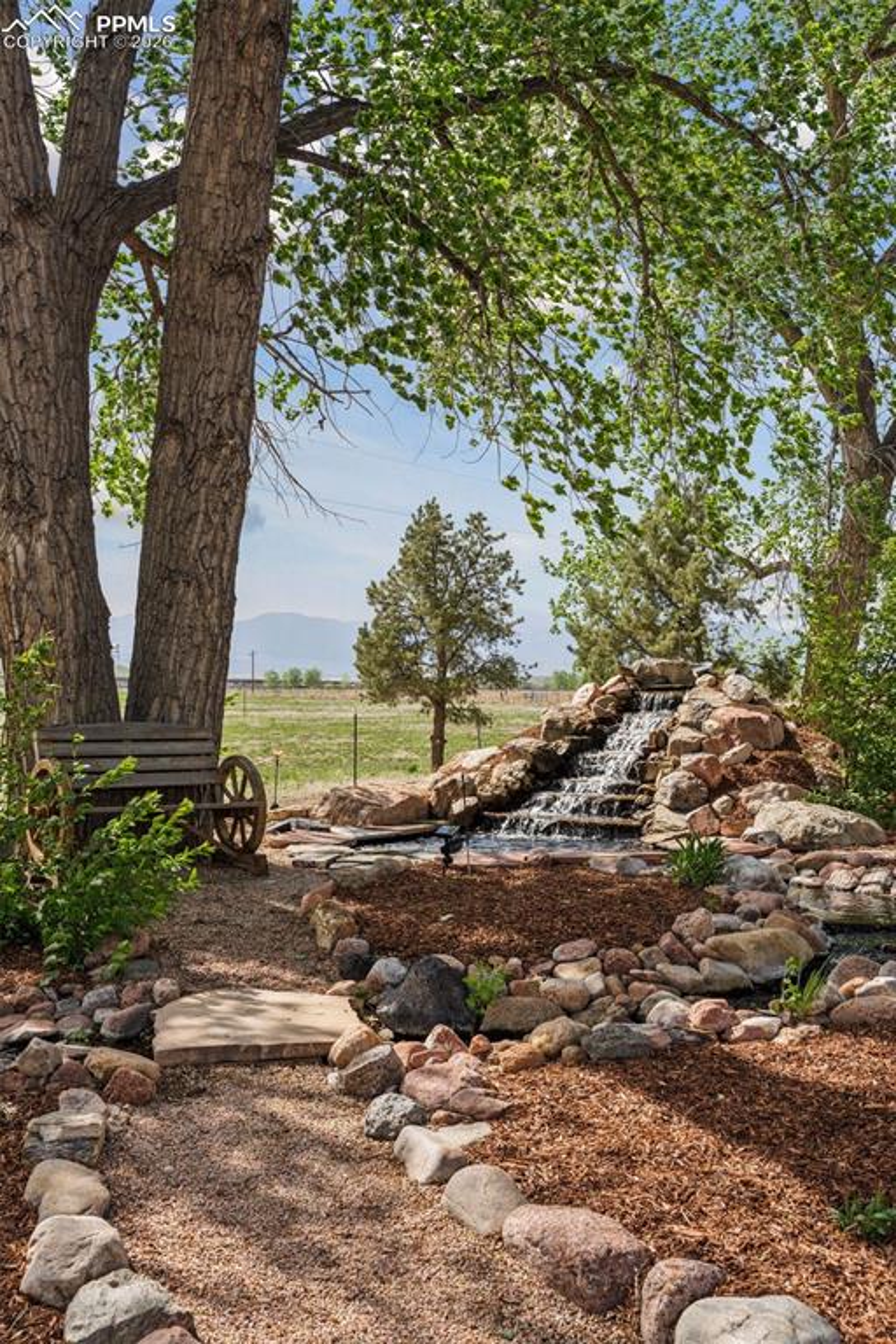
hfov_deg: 33.4
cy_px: 672
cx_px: 448
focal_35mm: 40
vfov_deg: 48.5
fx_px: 1493
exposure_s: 1/1000
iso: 400
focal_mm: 40
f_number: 8
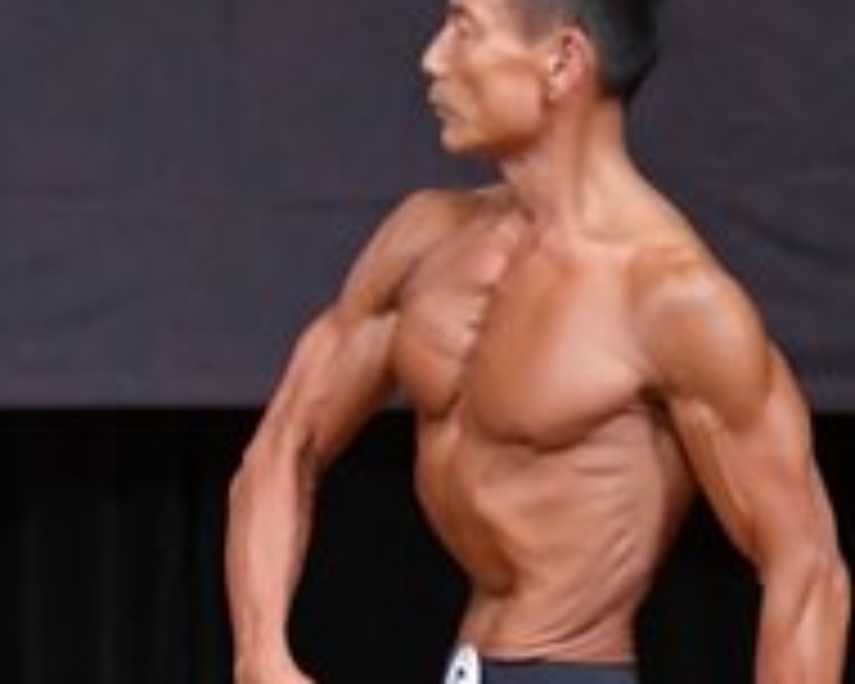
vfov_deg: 1.6
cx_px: -875
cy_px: 702
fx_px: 24647
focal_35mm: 974
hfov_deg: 2.0
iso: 5000
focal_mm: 170
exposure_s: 1/400
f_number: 5.6
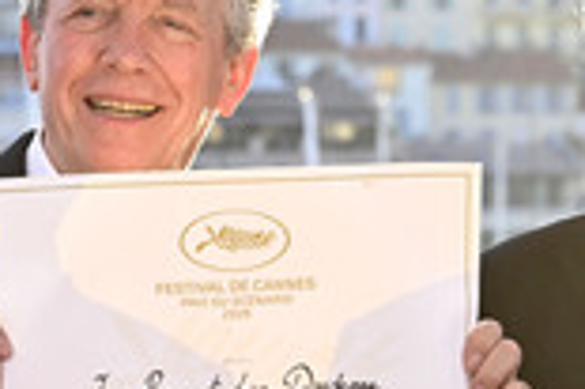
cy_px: 336
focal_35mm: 392
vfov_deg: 3.5
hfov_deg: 5.3
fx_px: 6363
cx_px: 410
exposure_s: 1/250
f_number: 8
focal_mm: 135
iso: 800
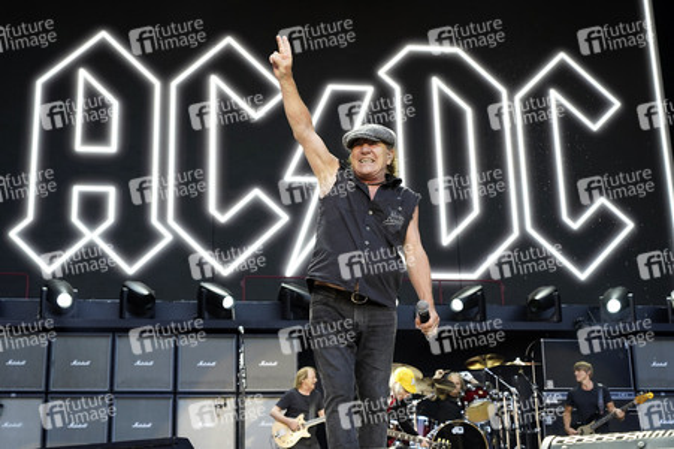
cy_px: 224
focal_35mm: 47
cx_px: 337
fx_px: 879
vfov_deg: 28.6
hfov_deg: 41.9
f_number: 5
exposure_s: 1/400
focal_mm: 47
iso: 1600
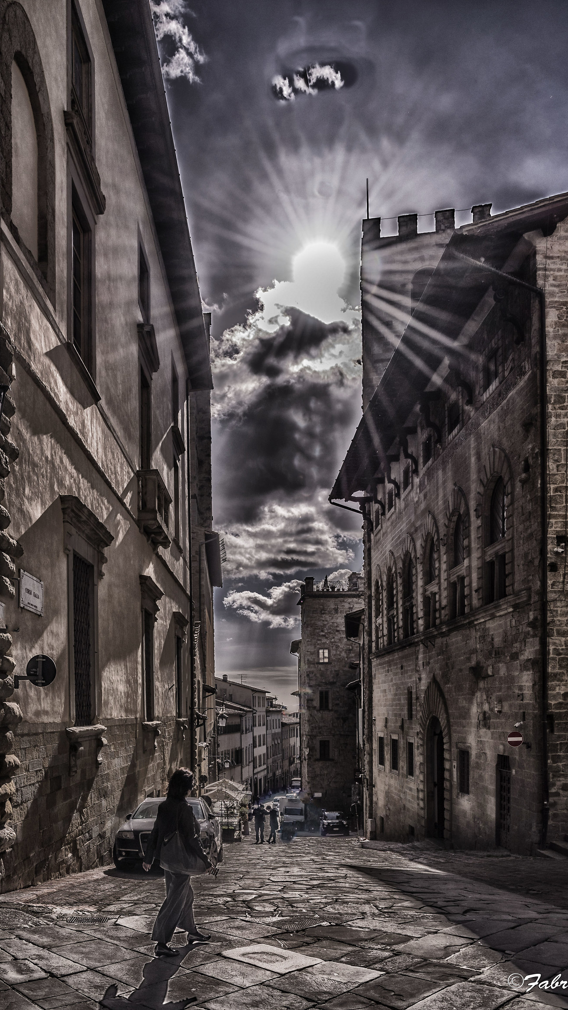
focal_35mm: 26
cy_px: 505
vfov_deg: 71.9
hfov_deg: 44.2
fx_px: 696
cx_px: 340
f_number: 11
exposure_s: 1/500
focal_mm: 24
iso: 100
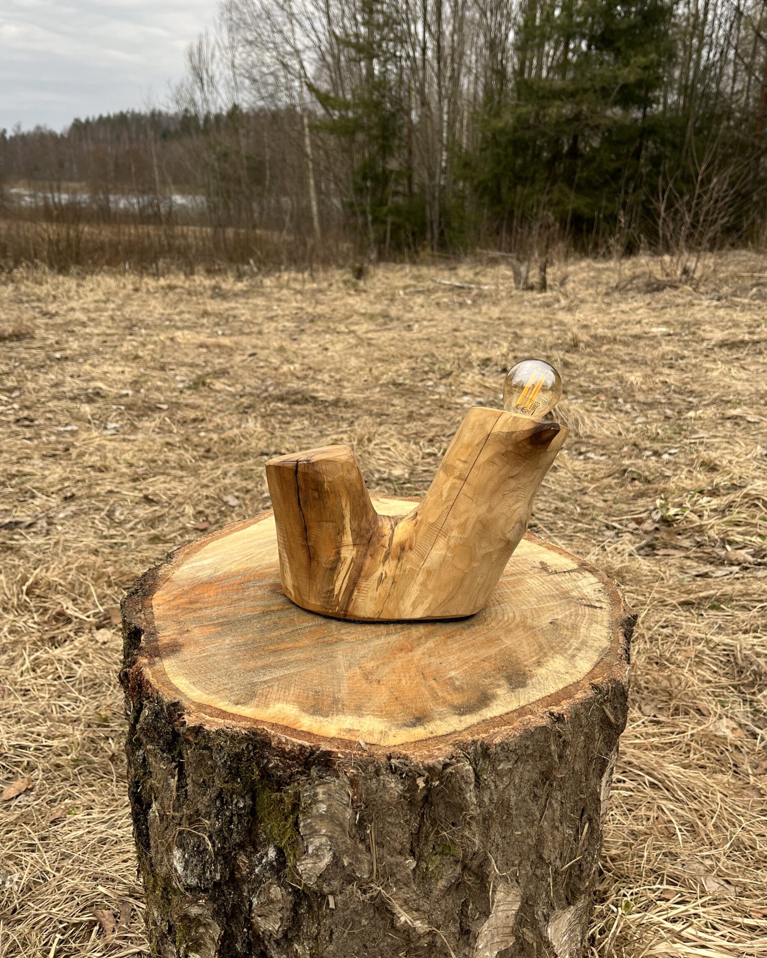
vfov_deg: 62.1
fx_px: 795
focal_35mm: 28
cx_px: 395
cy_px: 440
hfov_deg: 51.5
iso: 40
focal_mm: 5.1
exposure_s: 1/203
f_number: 1.6
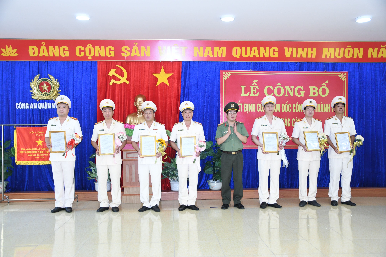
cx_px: 193
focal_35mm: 36
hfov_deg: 53.1
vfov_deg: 36.9
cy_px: 128
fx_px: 386
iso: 1250
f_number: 3.8
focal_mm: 24
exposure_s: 1/200
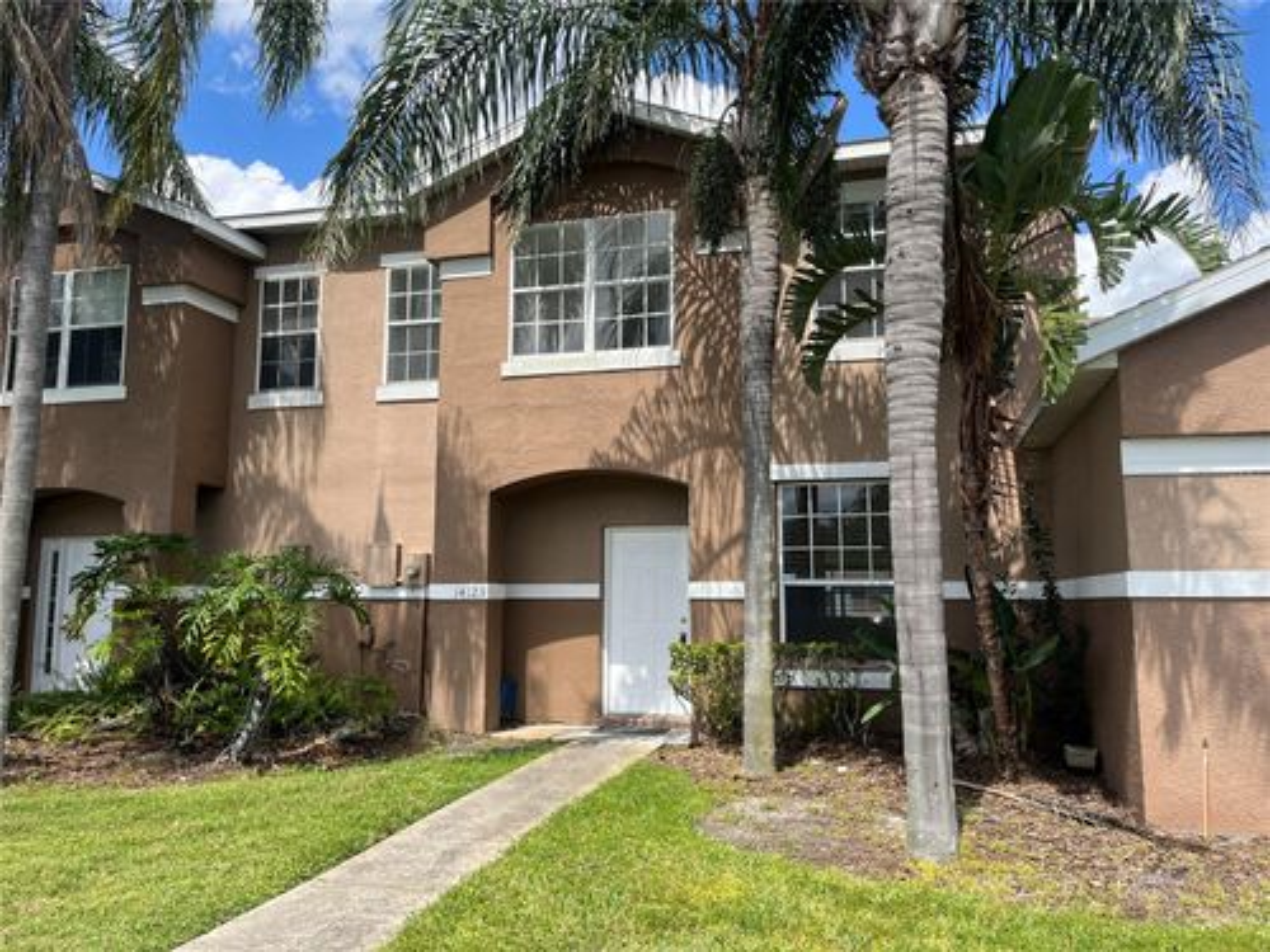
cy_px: 476
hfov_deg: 67.3
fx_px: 954
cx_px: 635
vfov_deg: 53.1
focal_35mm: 26
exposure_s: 1/2137
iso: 50
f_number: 1.6
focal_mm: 5.1
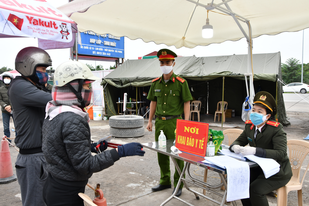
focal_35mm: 32
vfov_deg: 41.7
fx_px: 270
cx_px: 154
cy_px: 103
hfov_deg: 59.5
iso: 320
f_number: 8
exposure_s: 1/50
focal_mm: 21
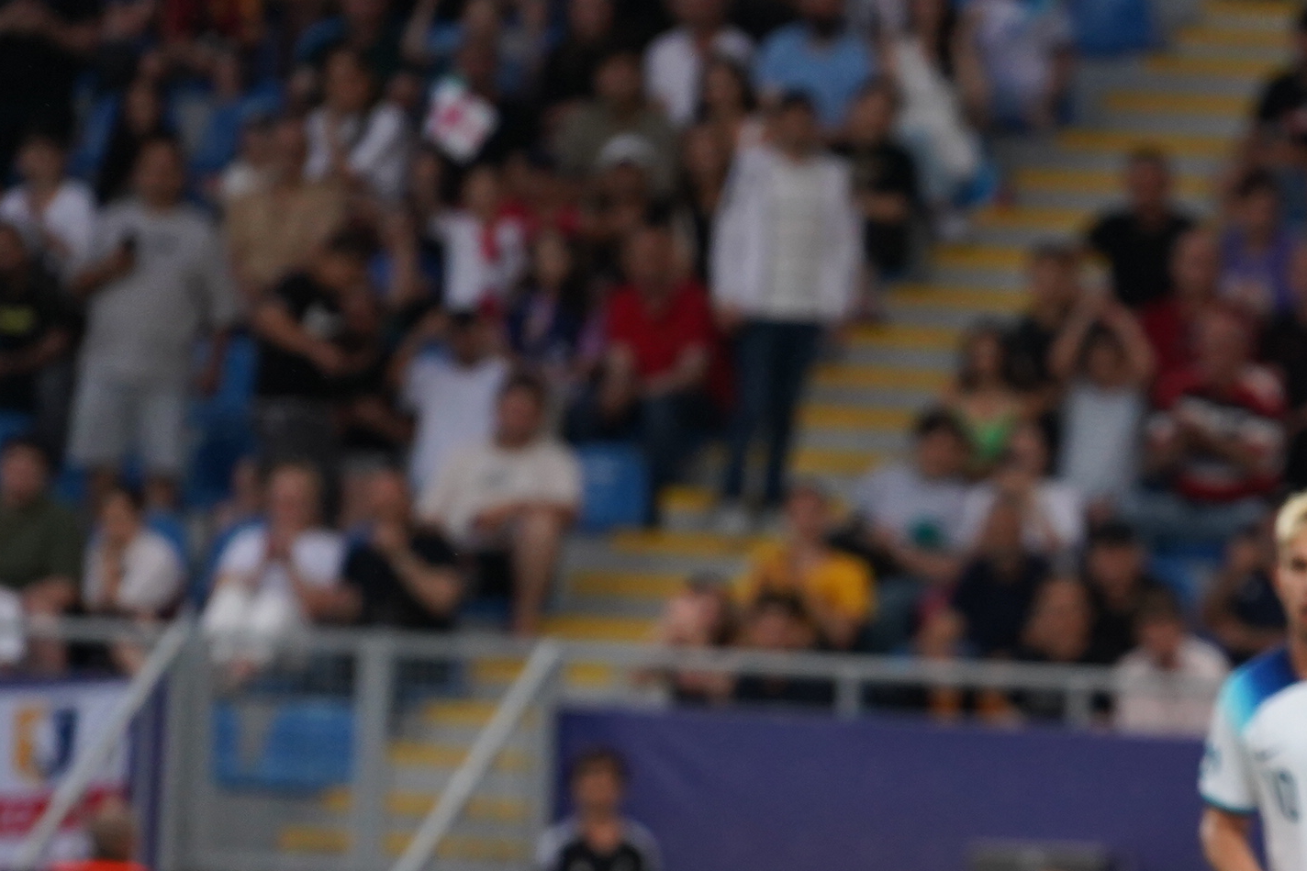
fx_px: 20073
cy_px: 856
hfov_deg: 3.7
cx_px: 1384
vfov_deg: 2.5
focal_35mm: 553
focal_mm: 200
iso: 2000
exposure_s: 1/1000
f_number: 4
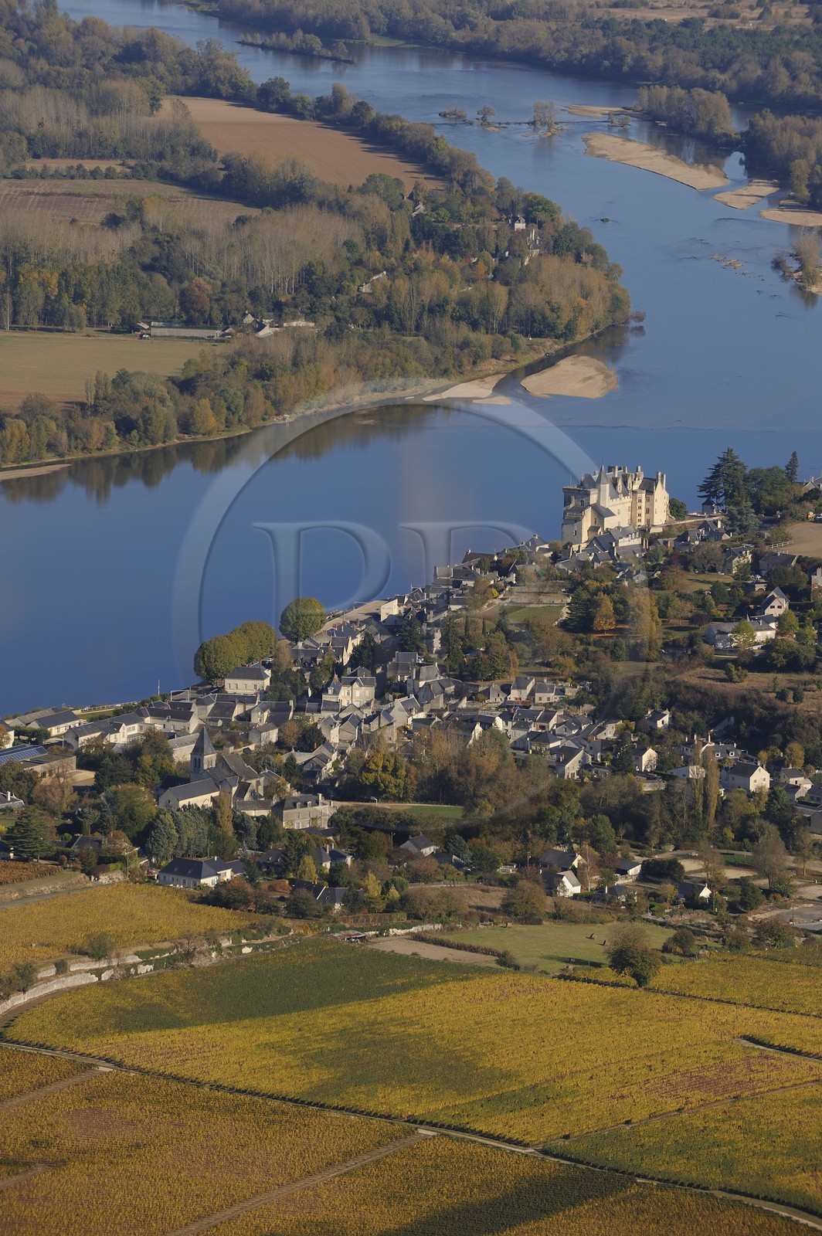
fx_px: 6861
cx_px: 411
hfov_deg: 6.9
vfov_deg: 10.3
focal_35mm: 200
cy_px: 618
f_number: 9
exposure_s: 1/800
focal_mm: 200
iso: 400
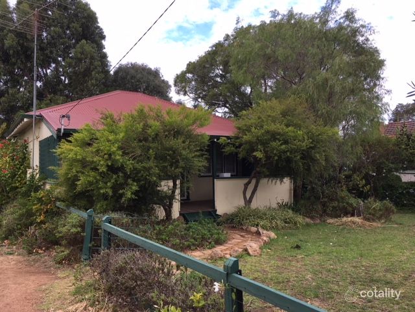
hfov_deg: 61.7
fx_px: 348
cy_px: 156
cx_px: 208
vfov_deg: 48.2
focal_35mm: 29
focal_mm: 4.15
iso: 25
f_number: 2.2
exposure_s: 1/420
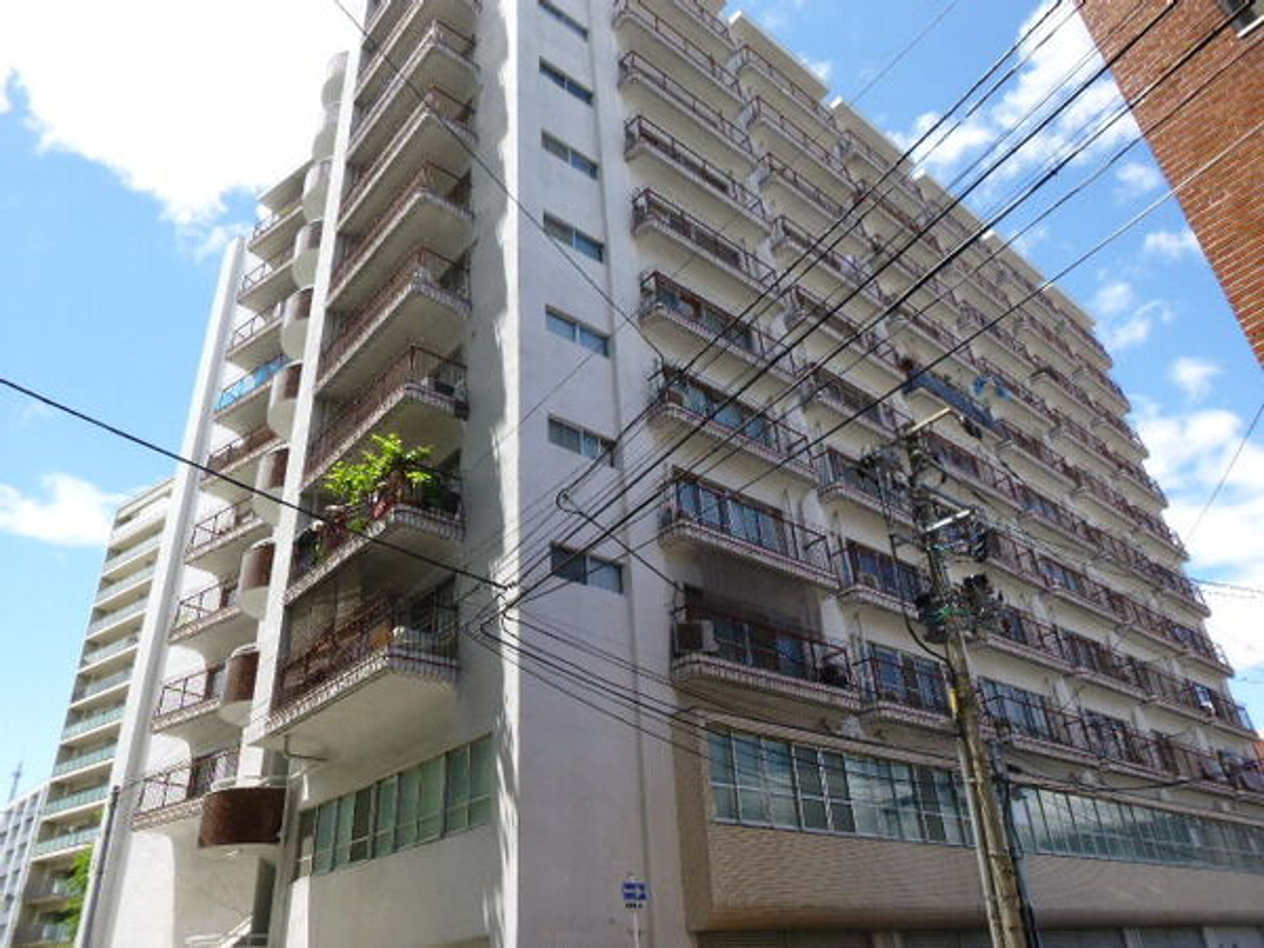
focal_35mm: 25
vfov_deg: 54.9
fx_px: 913
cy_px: 474
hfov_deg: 69.4
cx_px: 632
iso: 100
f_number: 3.9
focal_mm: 4.5
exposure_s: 1/250
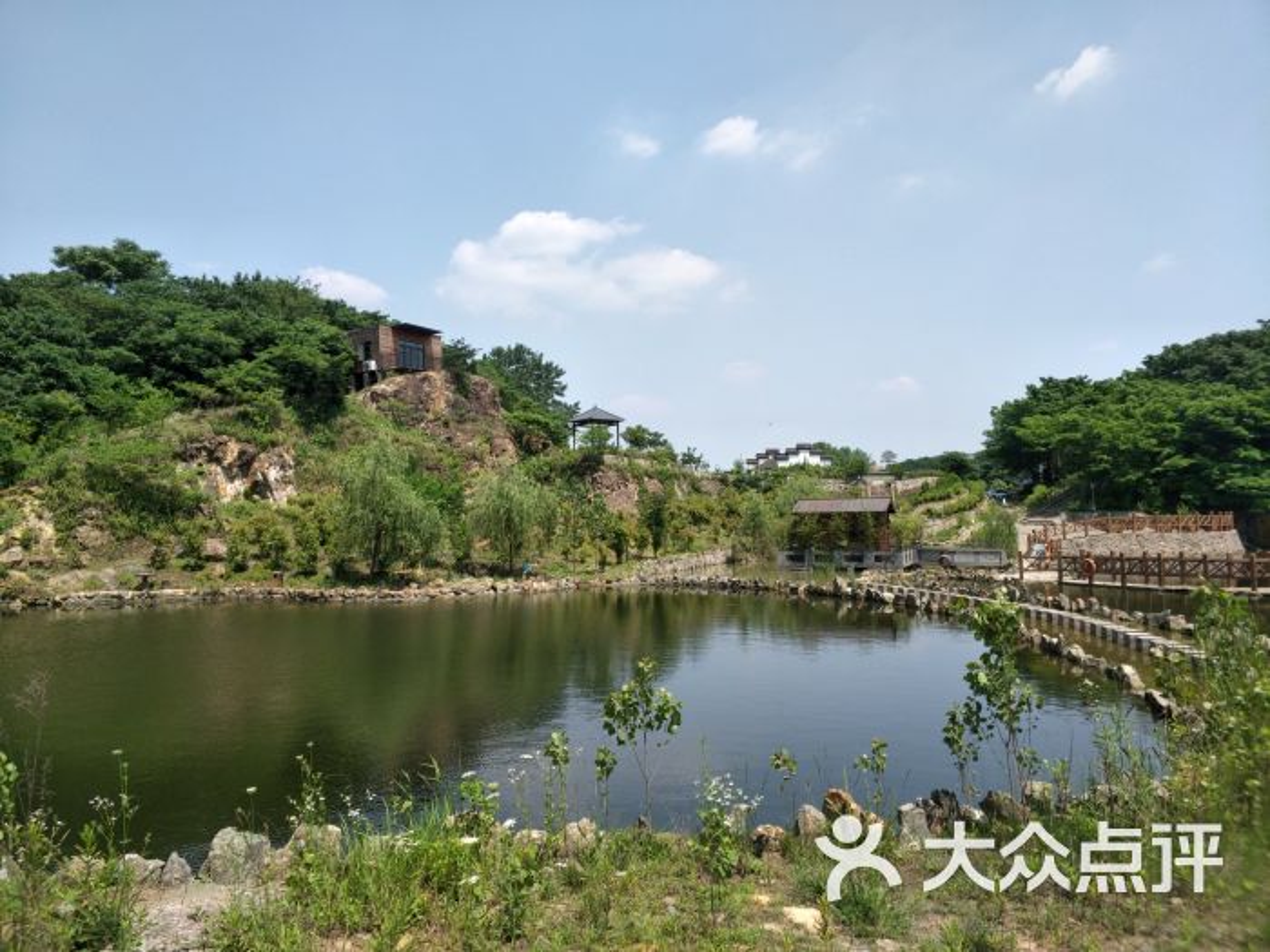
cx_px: 635
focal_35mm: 25
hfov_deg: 69.4
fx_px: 917
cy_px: 476
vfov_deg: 54.9
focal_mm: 4.42
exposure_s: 1/1000
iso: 33
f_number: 2
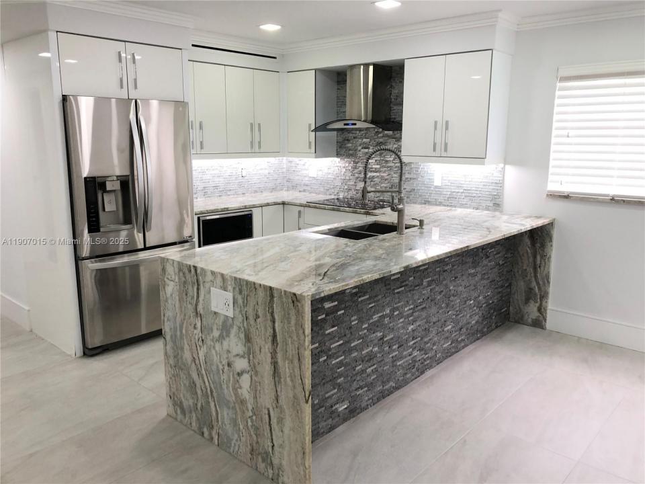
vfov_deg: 49.7
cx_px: 322
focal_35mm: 28
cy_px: 242
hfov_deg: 63.4
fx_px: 522
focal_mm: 4
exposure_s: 1/30
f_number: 1.8
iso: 25
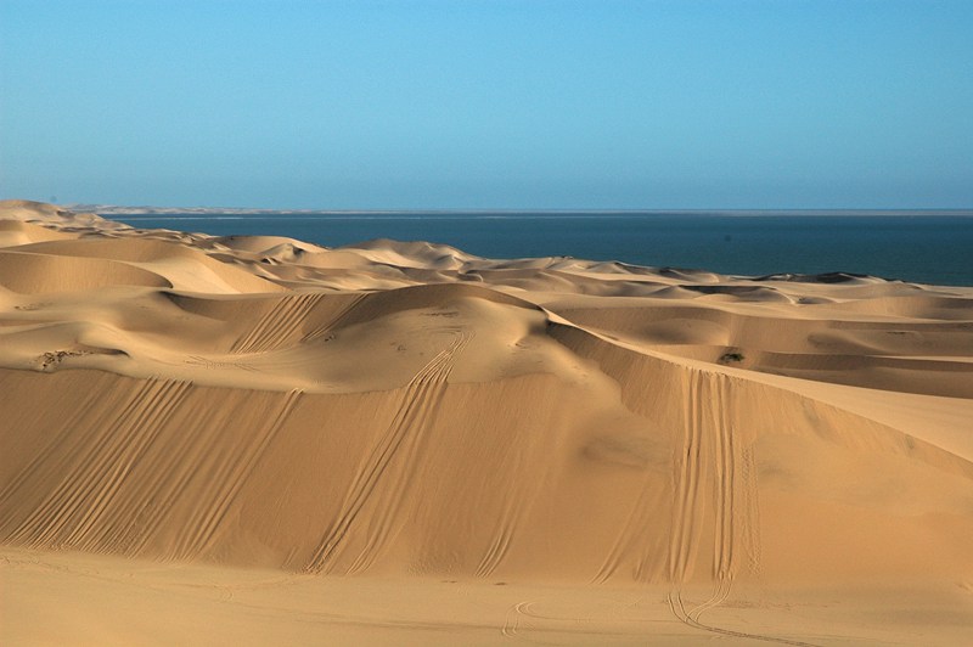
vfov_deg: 13.0
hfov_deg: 19.5
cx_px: 486
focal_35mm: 105
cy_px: 324
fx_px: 2836
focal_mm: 70
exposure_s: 1/640
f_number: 13
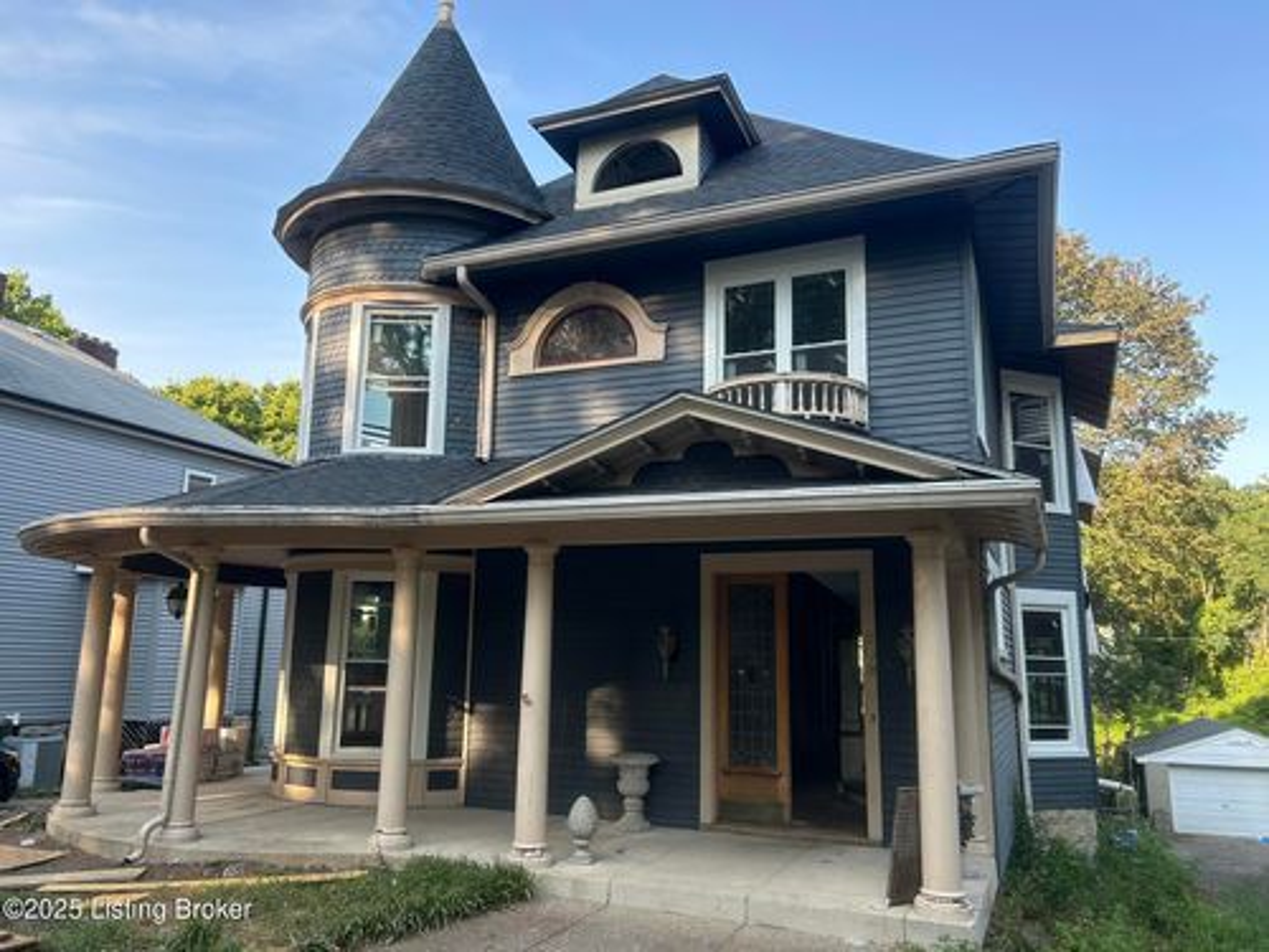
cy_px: 476
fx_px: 953
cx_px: 634
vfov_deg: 53.1
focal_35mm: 26
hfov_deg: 67.3
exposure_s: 1/398
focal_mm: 5.7
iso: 50
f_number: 1.5
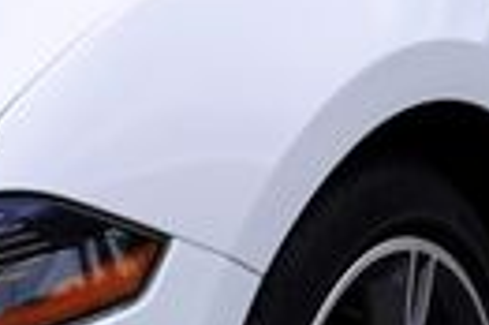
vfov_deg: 5.8
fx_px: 3175
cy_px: 49
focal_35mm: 234
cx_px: -175
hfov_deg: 8.7
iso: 100
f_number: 9
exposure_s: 1/125
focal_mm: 30
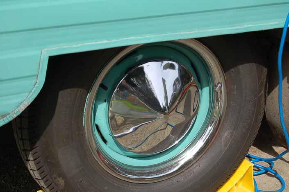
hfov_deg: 24.6
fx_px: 662
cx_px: 144
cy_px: 96
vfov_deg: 16.5
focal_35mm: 82
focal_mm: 55
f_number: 8
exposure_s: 1/250
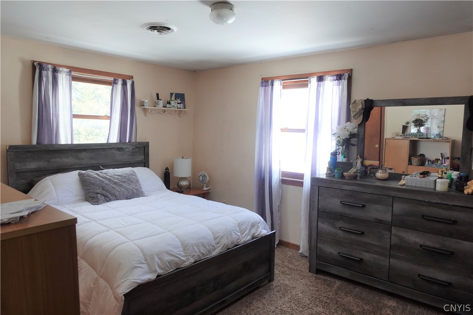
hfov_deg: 73.7
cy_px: 158
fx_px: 315
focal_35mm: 24
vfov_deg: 53.1
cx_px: 236
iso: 125
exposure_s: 1/80
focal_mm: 9.4
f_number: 3.2
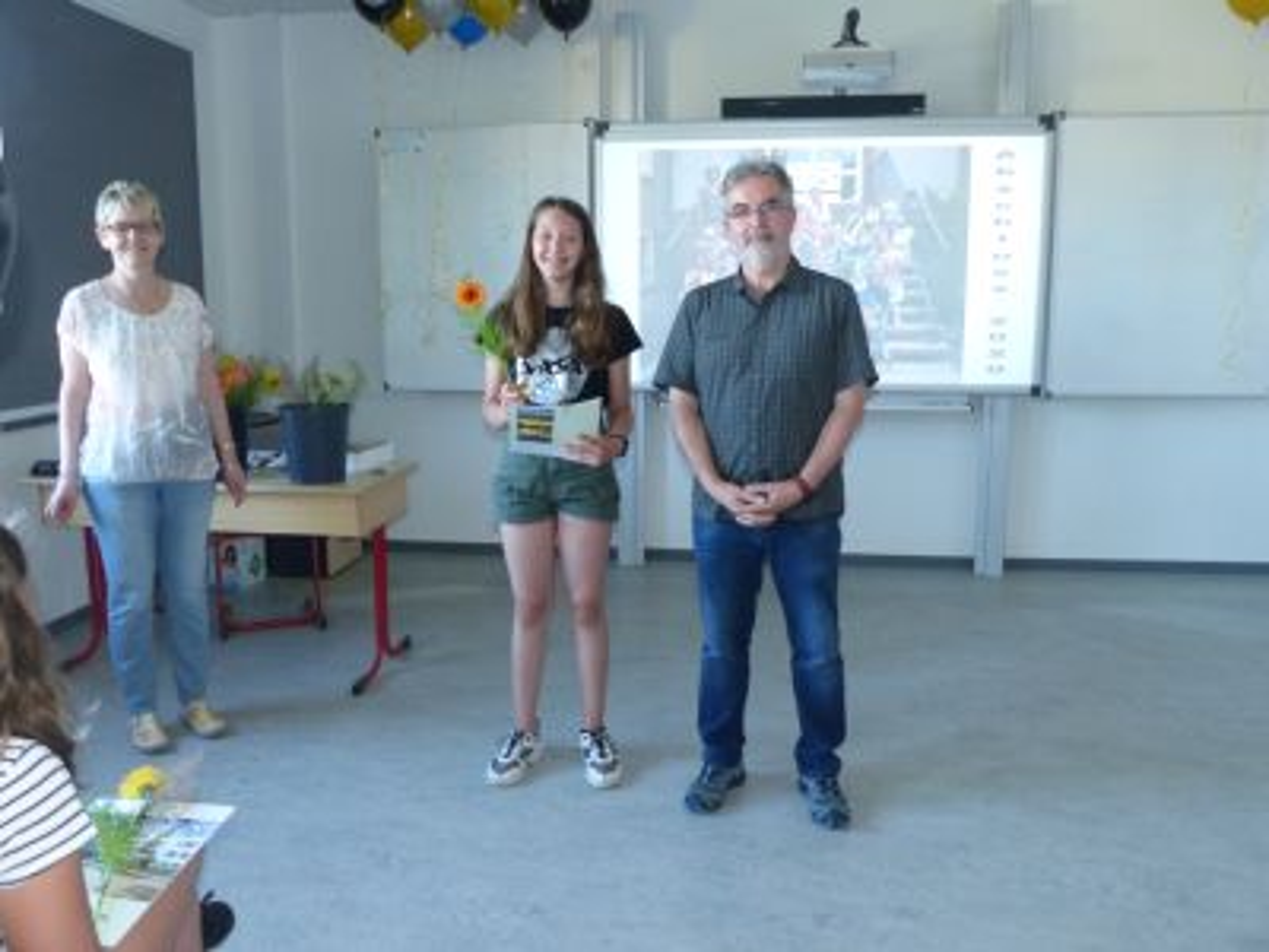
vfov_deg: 48.2
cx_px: 634
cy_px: 476
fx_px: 1063
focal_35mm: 29
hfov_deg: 61.7
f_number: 2.8
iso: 400
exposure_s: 1/60
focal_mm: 5.3
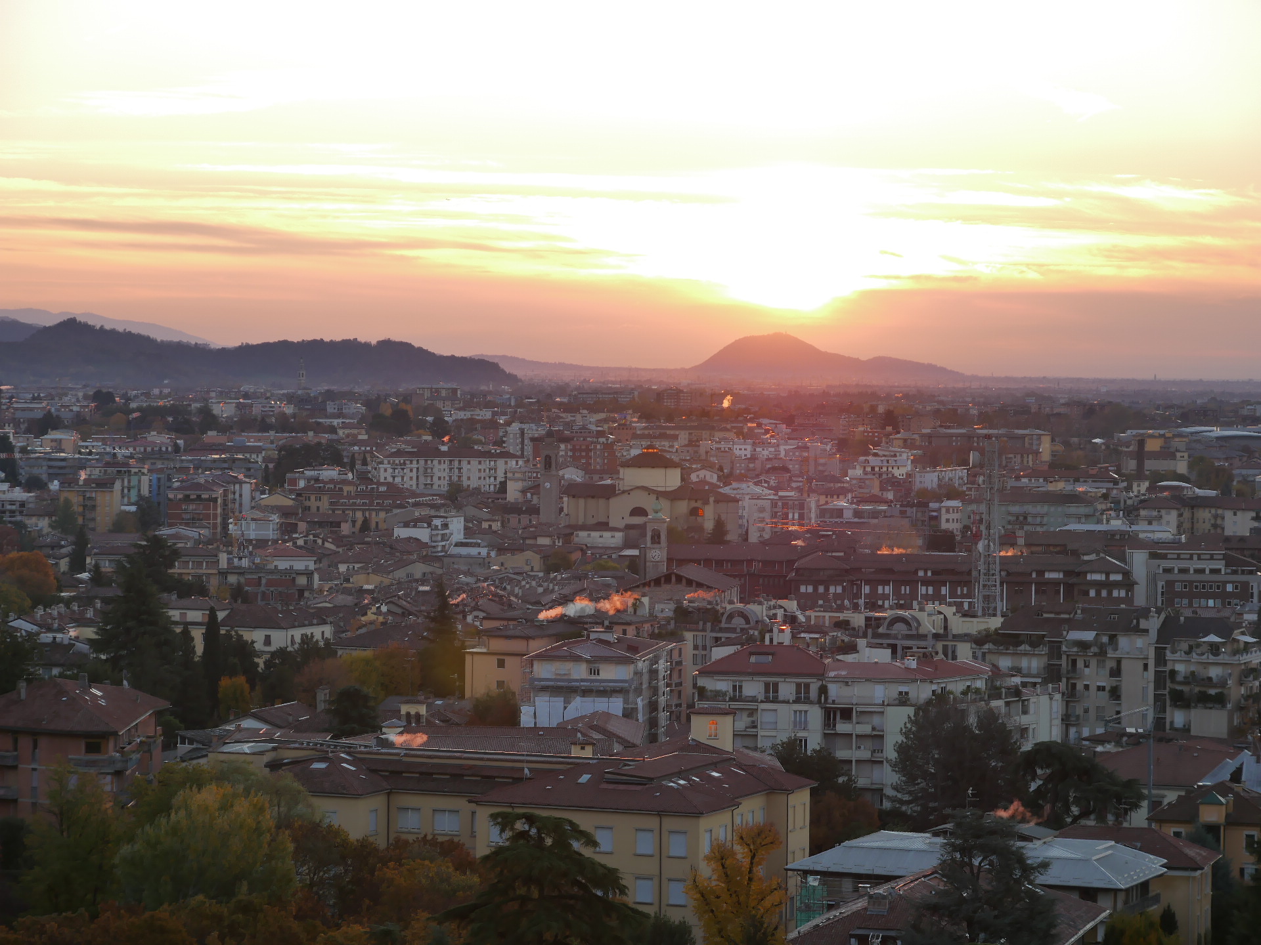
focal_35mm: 120
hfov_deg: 16.4
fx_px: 4371
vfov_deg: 12.3
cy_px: 472
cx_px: 630
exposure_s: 1/100
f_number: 5.6
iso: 100
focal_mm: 60
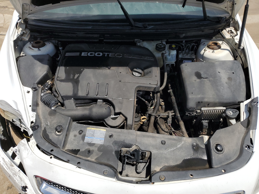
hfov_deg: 67.3
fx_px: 195
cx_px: 130
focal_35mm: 26
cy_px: 97
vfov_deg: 53.1
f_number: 1.5
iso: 50
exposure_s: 1/5000
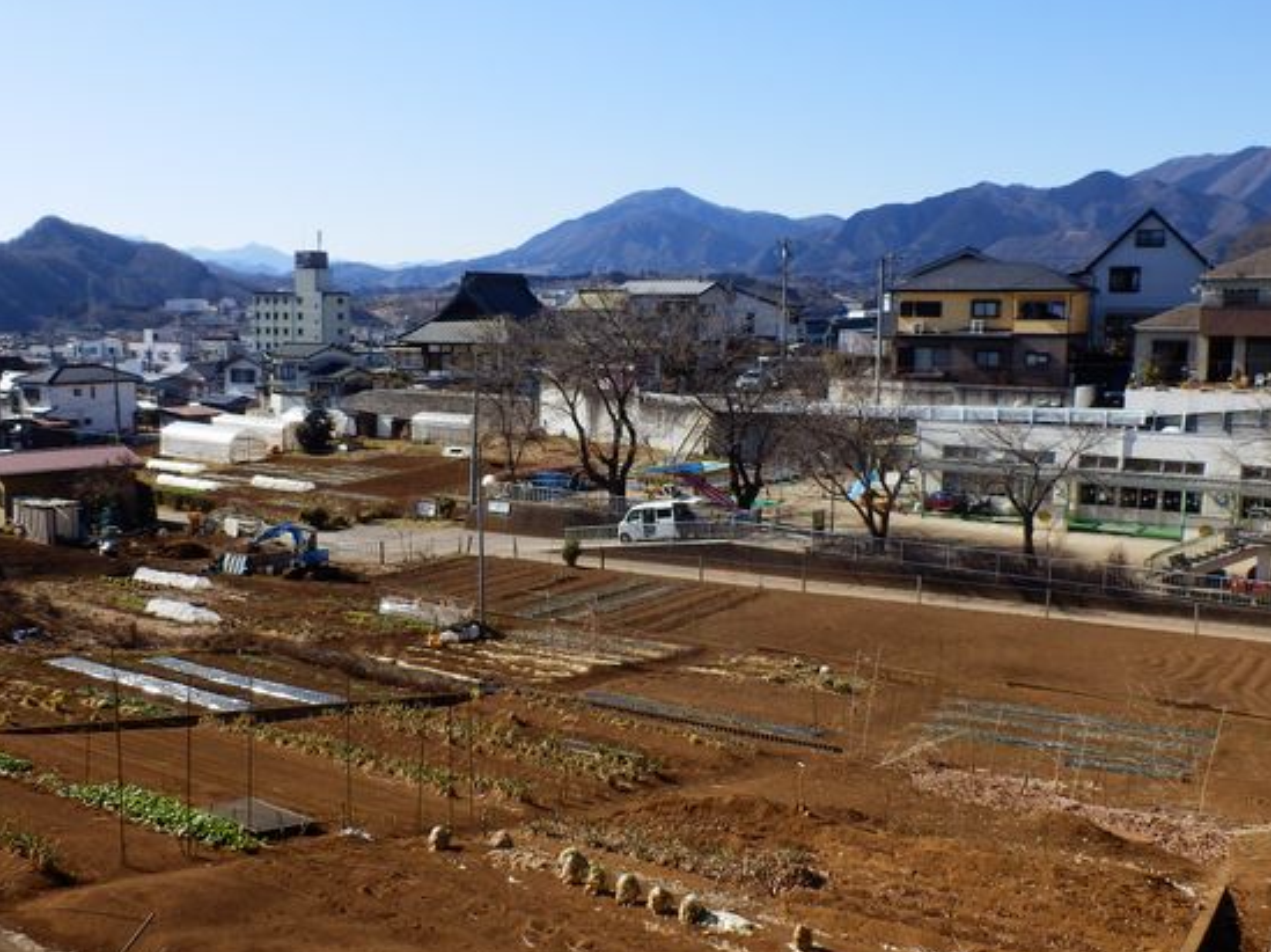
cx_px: 588
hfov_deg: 52.6
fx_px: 1284
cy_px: 454
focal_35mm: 35
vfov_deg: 40.6
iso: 80
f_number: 7.9
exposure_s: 1/160
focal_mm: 4.2
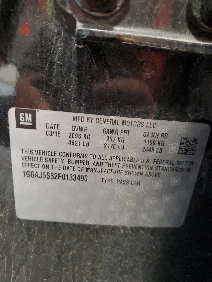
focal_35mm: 26
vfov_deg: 67.3
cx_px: 106
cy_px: 141
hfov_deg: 53.1
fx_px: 212
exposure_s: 1/20
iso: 309
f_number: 1.5
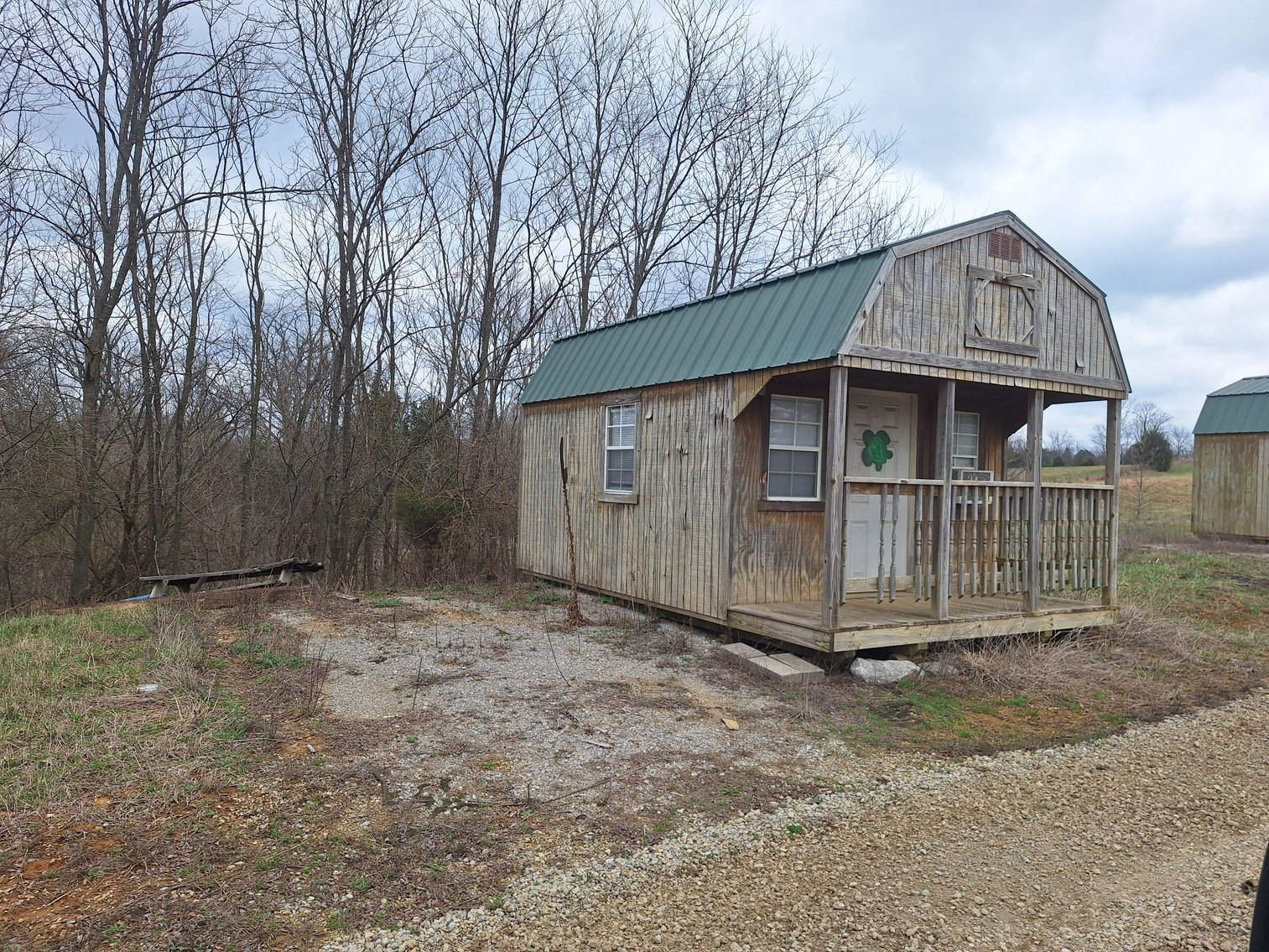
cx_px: 634
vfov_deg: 58.9
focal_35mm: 23
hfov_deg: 73.9
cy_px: 476
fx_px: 843
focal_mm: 5.54
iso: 40
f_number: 1.8
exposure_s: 1/1953
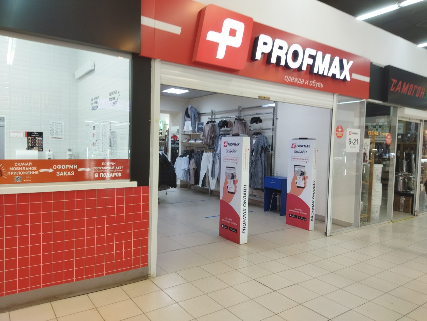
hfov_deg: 65.3
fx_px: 333
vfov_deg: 51.4
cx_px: 214
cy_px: 160
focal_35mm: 27
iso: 123
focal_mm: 4.71
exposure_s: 1/50
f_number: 1.79
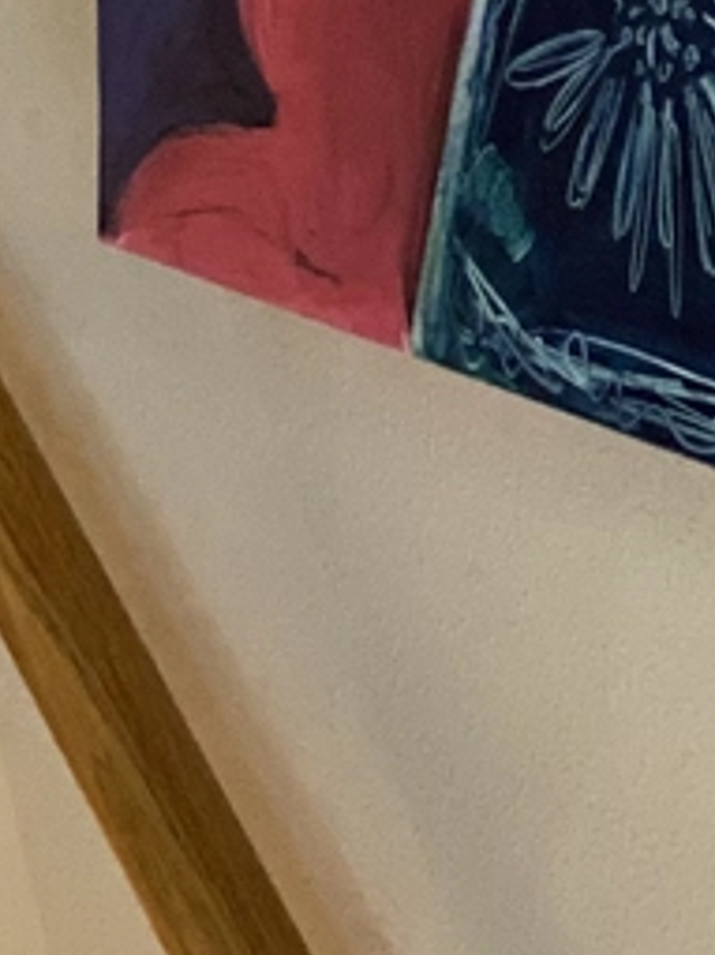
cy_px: -884
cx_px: -155
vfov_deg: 6.3
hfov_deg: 4.8
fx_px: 8434
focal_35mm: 306
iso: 320
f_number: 2
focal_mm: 6
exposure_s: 1/20
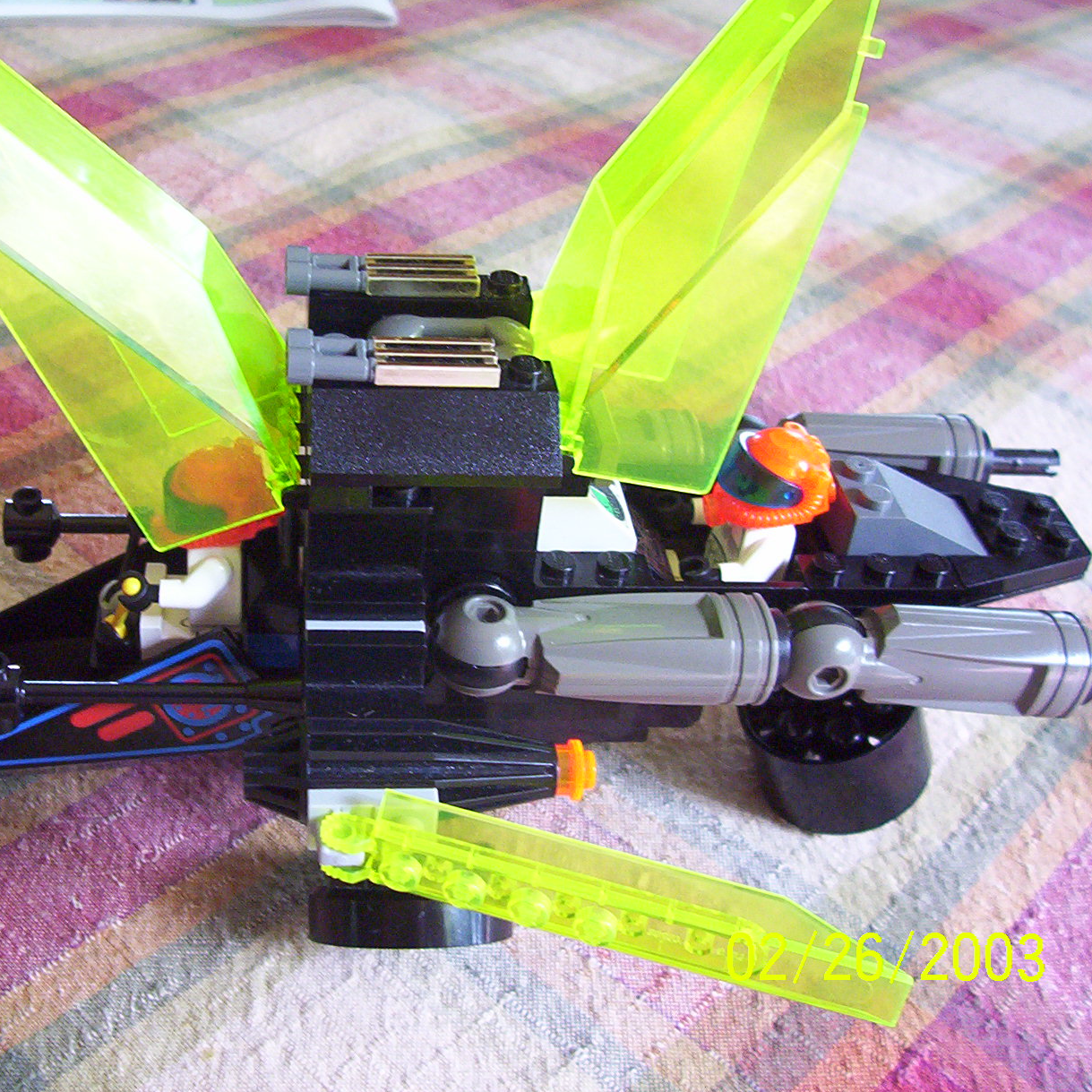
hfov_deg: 33.2
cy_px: 542
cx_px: 389
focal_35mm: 51
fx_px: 1820
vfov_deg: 33.4
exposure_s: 1/31.7
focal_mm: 5.77
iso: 200
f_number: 2.73
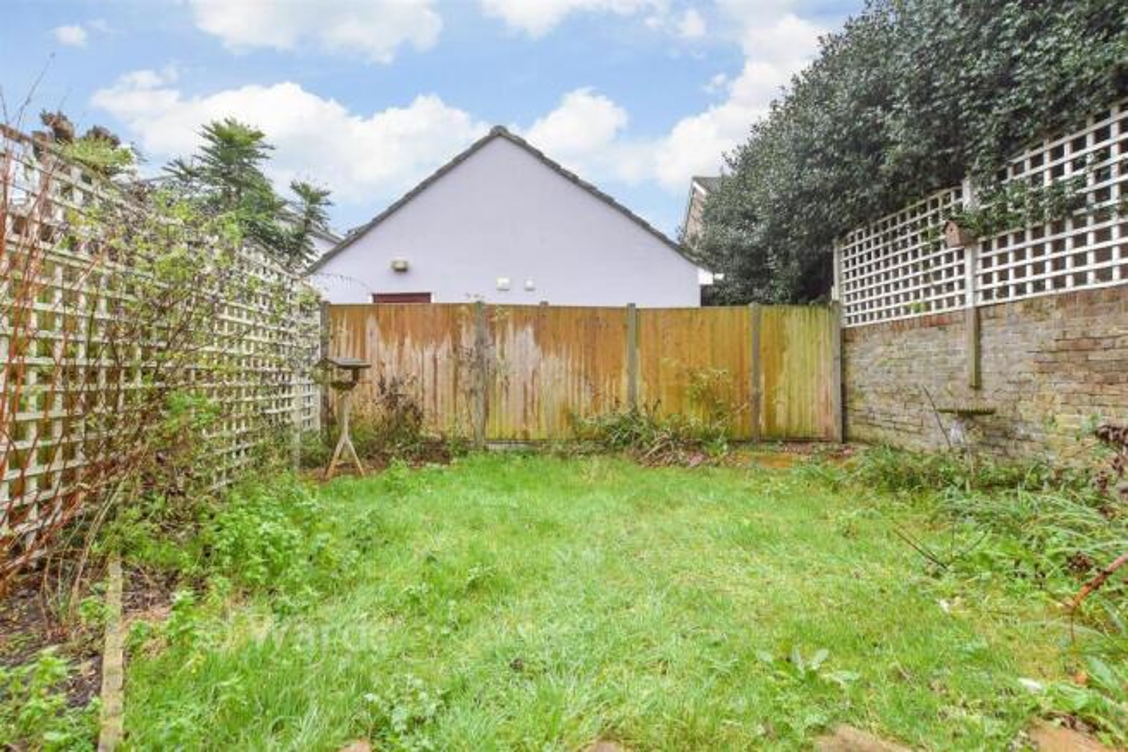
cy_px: 376
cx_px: 564
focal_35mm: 15
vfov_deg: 77.4
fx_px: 470
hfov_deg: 100.4
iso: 400
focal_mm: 10
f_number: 8
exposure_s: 1/20
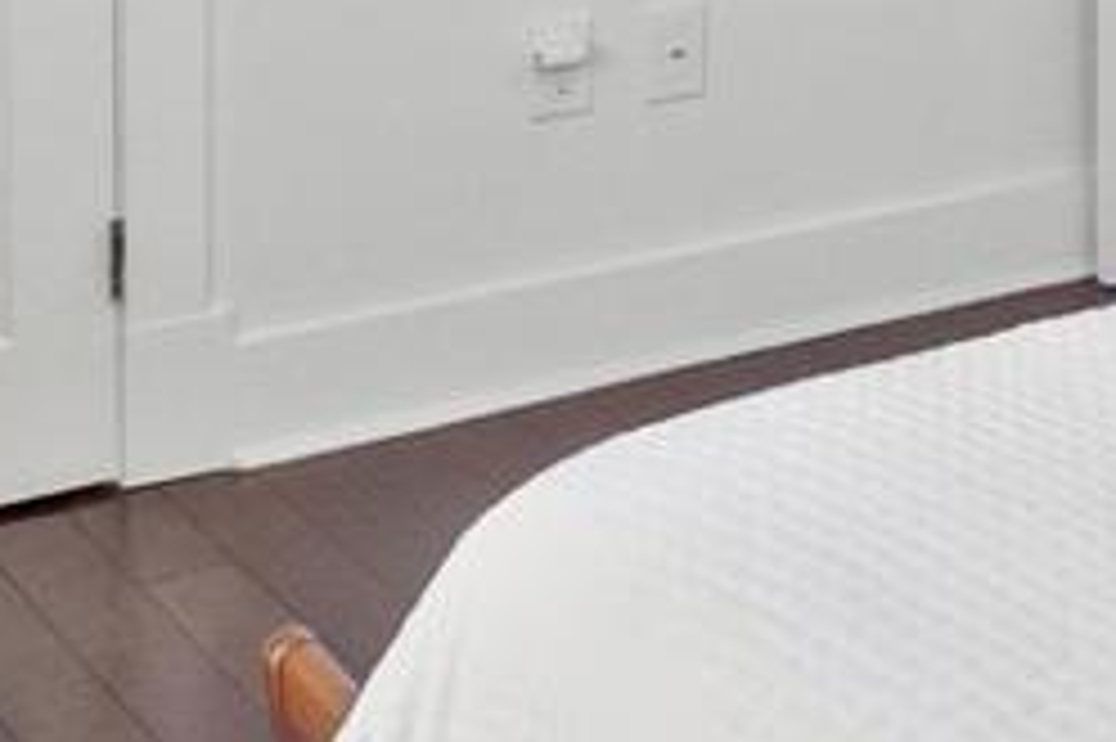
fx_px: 2881
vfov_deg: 13.9
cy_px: -331
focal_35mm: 93
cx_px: 1890
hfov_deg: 18.2
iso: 2500
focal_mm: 16
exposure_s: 1/15
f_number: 8
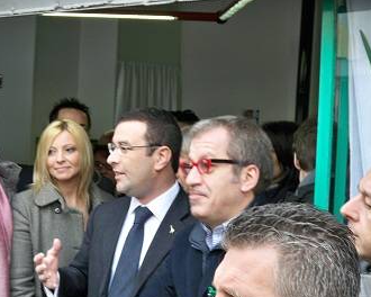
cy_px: 119
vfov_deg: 22.4
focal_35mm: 68
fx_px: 747
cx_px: 151
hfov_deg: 27.8
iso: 100
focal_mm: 9.8
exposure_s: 1/40
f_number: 3.5
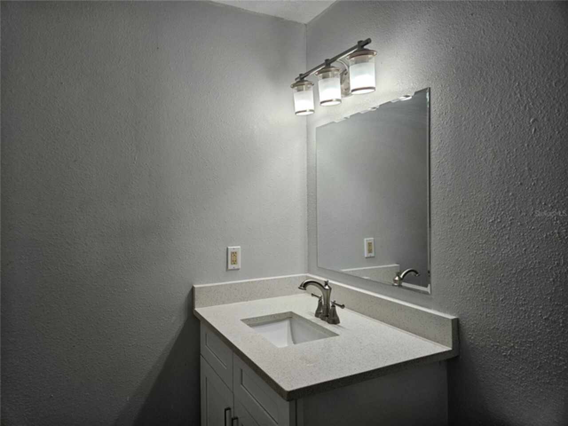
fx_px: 377
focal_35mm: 23
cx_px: 284
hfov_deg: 73.9
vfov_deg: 58.9
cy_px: 213
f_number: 1.8
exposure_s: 1/120
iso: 100
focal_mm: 5.4
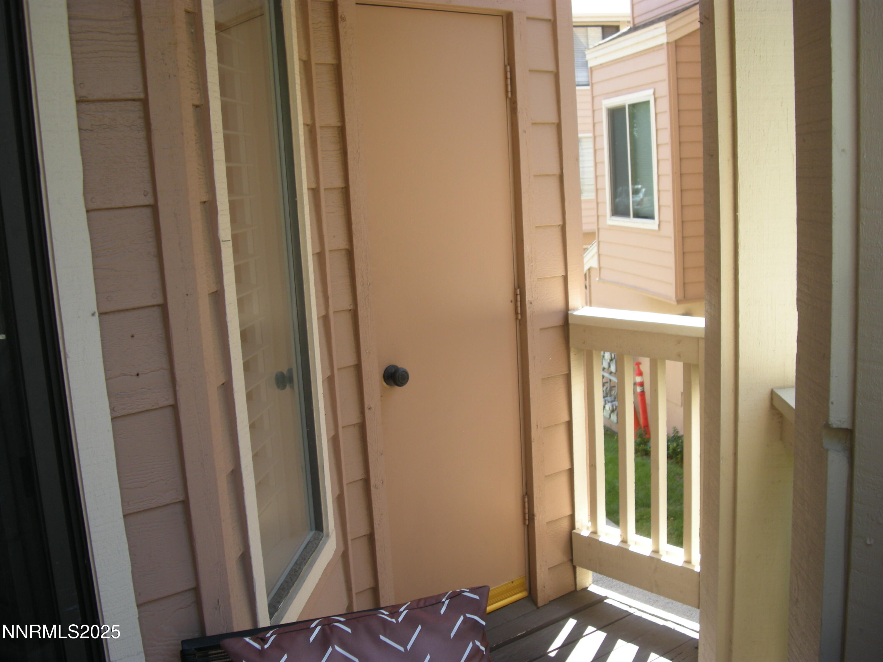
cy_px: 331
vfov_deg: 38.7
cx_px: 442
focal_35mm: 37
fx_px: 944
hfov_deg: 50.1
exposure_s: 1/123
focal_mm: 7.9
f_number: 2.8
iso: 64
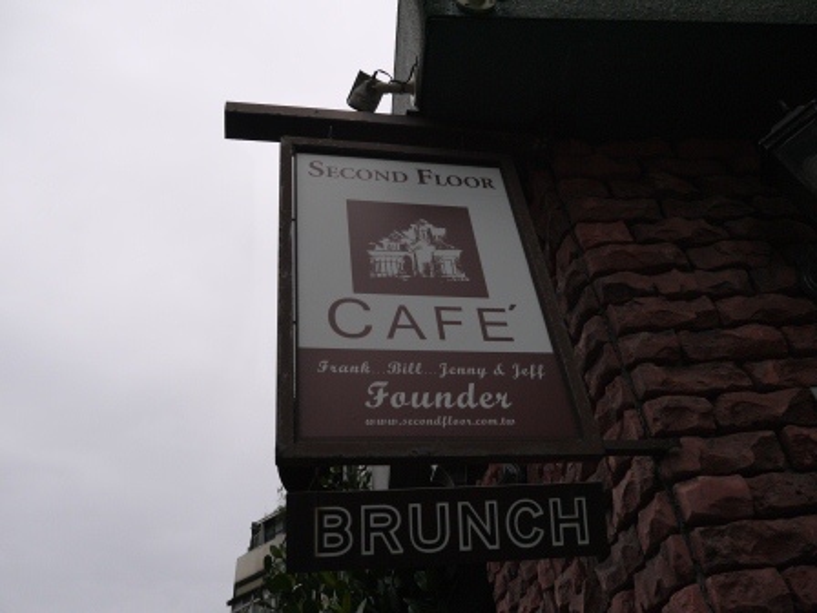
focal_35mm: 30
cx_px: 408
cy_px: 306
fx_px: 708
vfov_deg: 46.8
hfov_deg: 60.0
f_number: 5
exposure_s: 1/250
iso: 160
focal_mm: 15
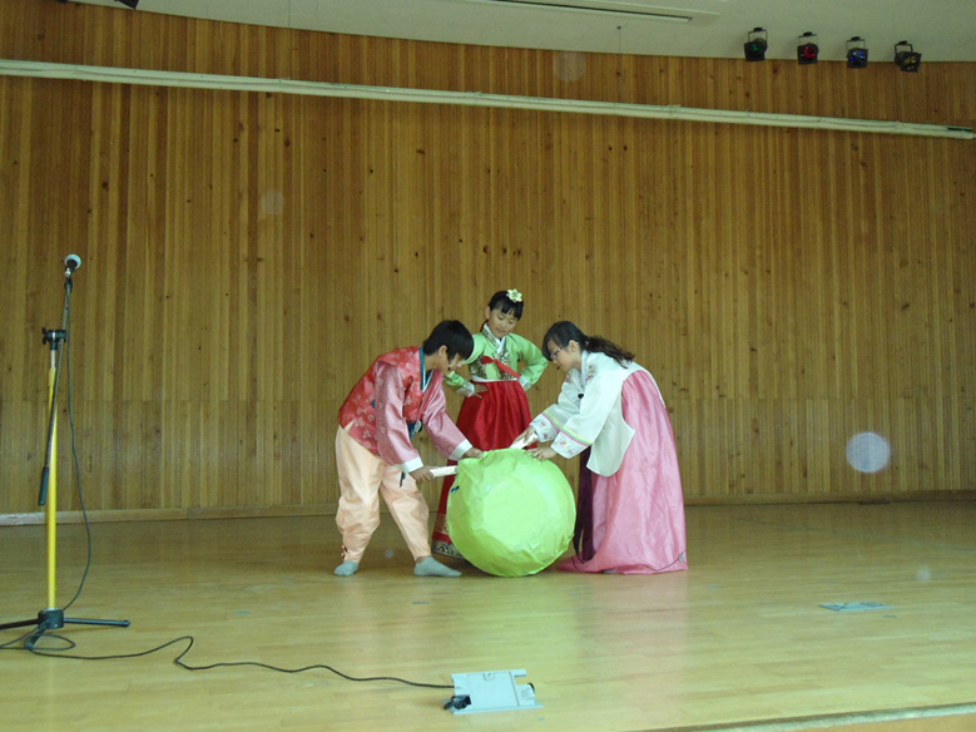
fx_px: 1071
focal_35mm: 38
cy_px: 374
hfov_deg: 49.0
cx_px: 496
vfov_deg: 37.7
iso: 400
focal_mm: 6.7
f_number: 3.2
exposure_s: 1/40
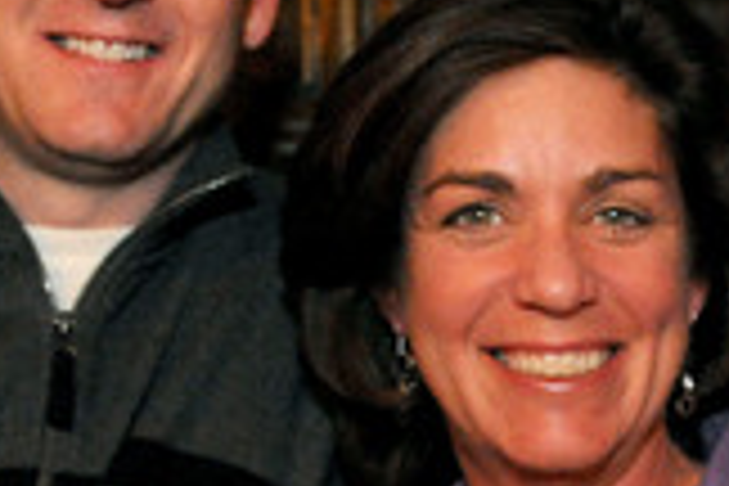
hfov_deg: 18.5
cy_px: 486
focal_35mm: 109
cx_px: 648
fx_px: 2207
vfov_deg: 12.4
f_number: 2.8
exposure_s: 1/100
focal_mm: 30
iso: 6400
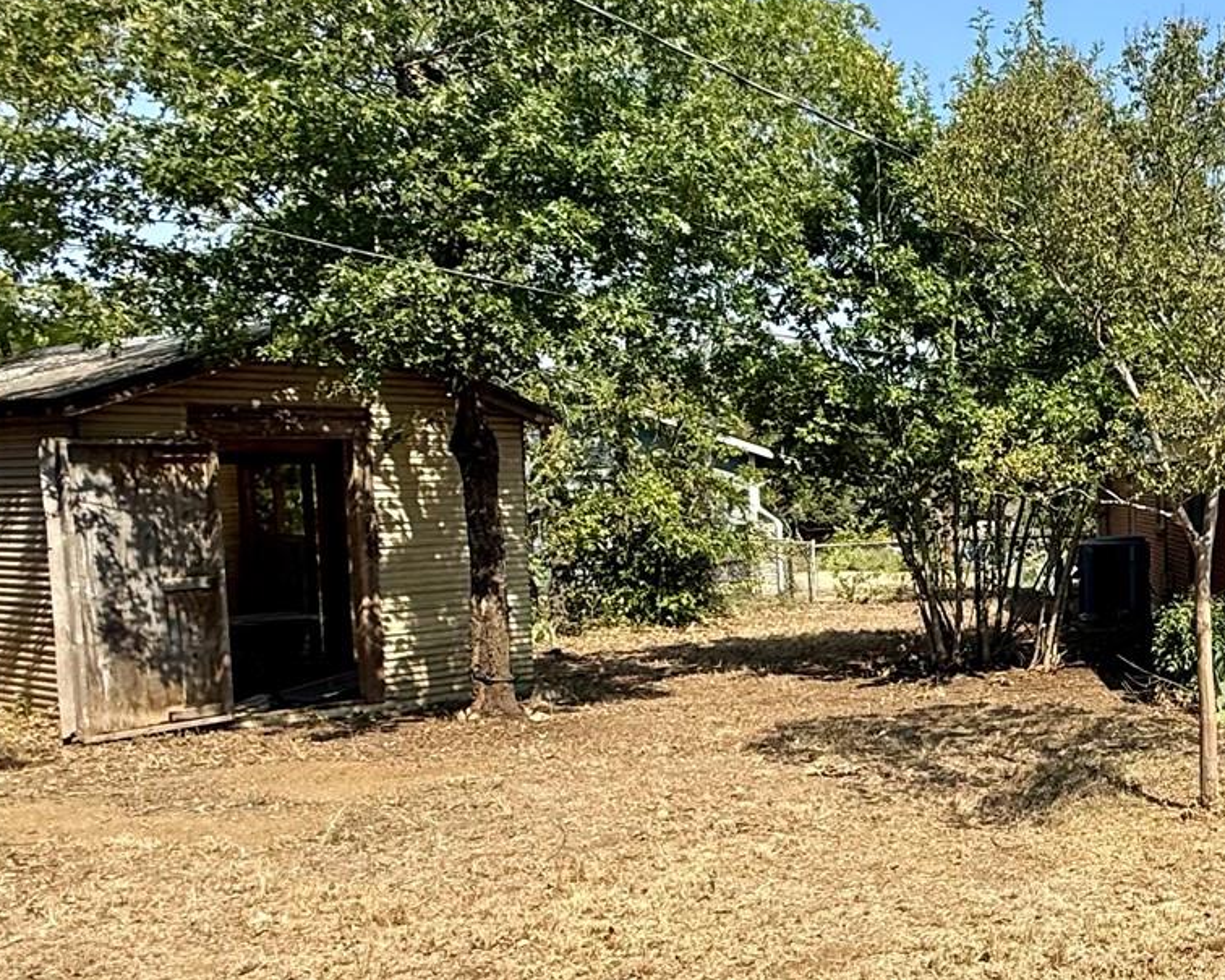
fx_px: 1342
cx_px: 1353
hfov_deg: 39.8
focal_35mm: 37
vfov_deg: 40.1
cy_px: 548
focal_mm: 2.22
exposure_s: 1/1572
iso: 50
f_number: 2.2
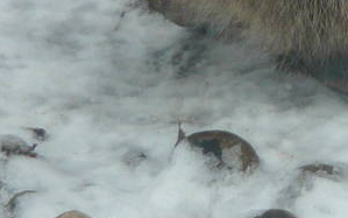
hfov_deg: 11.1
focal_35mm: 187
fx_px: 1774
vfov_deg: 6.8
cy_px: -175
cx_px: 353
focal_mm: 5.5
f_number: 2.8
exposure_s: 1/125
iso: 100
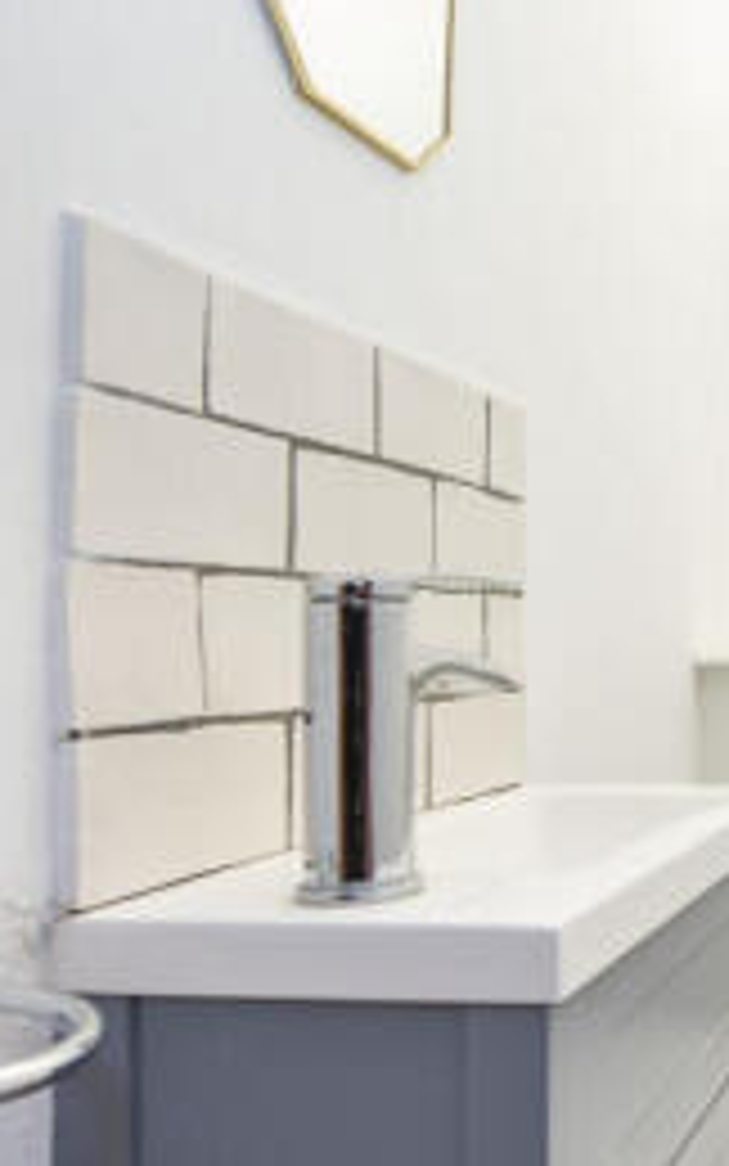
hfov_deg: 28.0
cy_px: 610
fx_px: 1144
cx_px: 990
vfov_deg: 54.0
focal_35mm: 36
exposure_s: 1/25
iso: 500
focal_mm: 14
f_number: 5.6
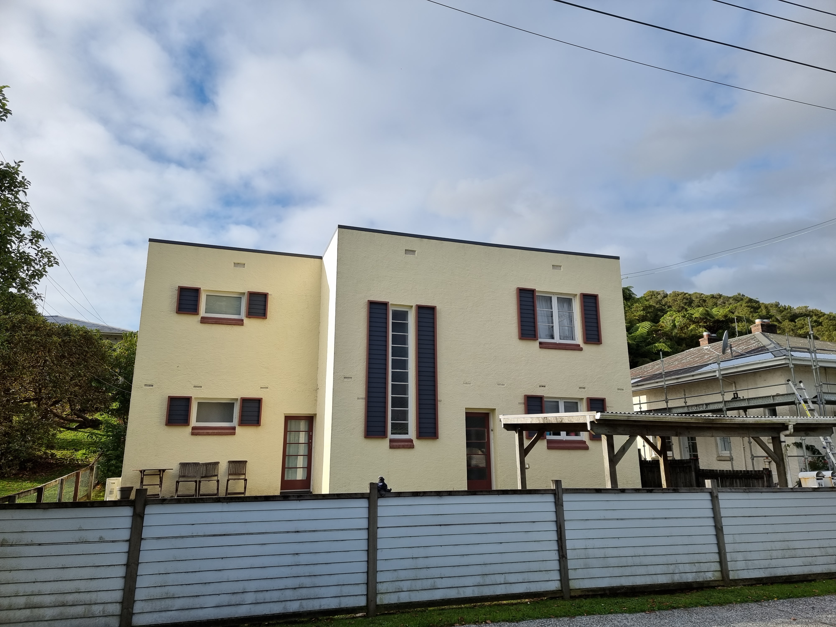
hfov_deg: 71.6
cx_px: 418
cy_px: 314
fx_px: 580
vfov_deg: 56.8
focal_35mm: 24
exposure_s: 1/880
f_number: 1.8
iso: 50
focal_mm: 6.7
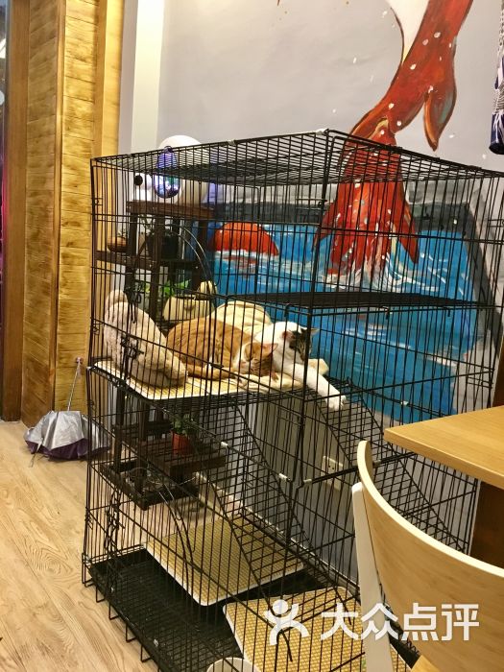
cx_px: 252
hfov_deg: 48.2
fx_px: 563
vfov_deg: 61.7
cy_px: 336
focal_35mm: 29
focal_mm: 4.15
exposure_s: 1/17
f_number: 2.2
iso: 200
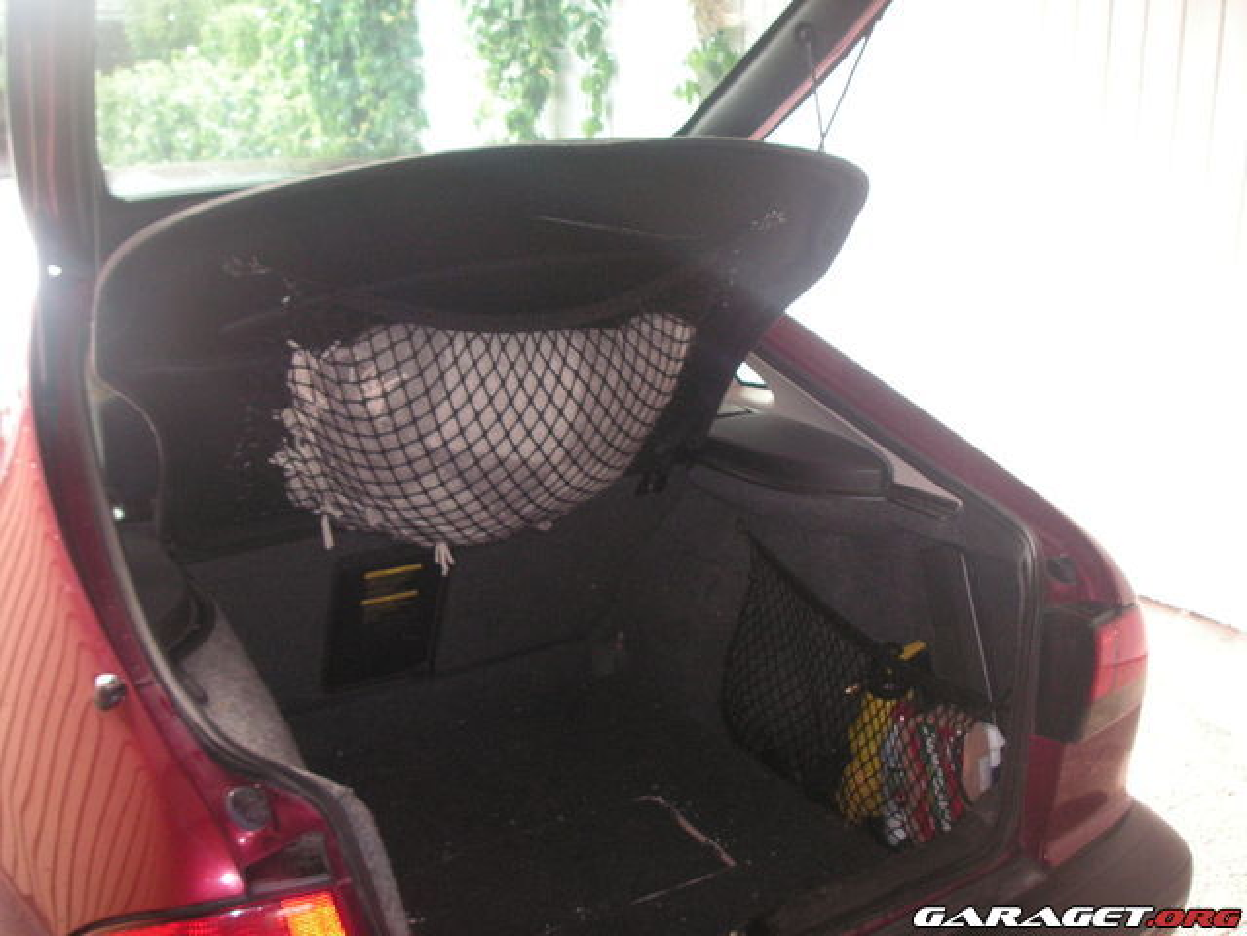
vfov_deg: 37.7
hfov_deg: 49.0
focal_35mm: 38
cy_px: 468
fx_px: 1369
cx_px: 624
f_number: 3.3
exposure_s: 1/45
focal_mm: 6.3
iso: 160
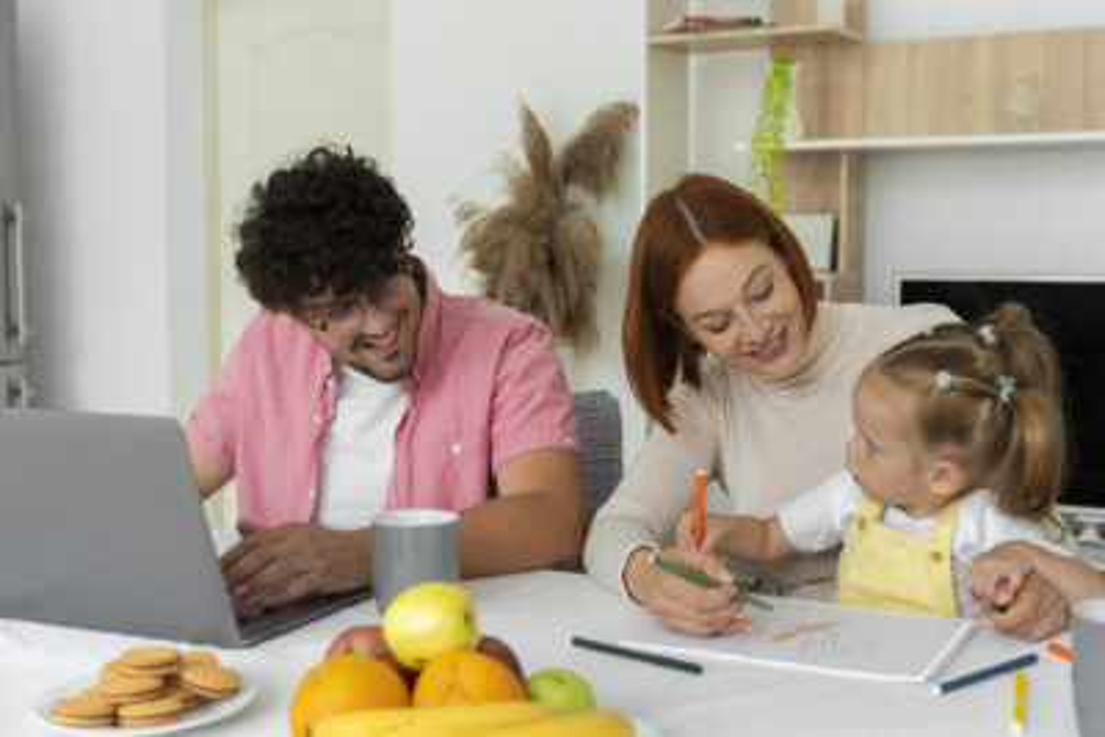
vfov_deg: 30.6
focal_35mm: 44
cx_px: 552
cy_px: 368
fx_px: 1348
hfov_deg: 44.6
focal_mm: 43.9
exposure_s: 1/250
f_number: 4.5
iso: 1000
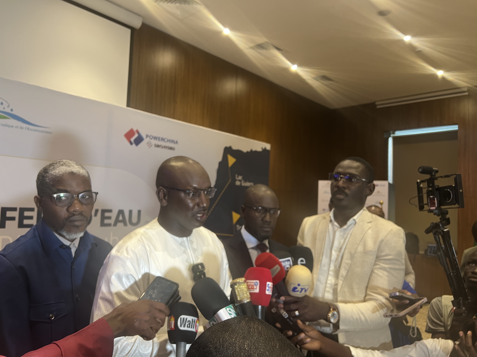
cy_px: 178
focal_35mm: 26
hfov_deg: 67.3
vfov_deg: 53.1
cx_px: 238
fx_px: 358
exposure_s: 1/50
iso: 200
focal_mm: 5.7
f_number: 1.5
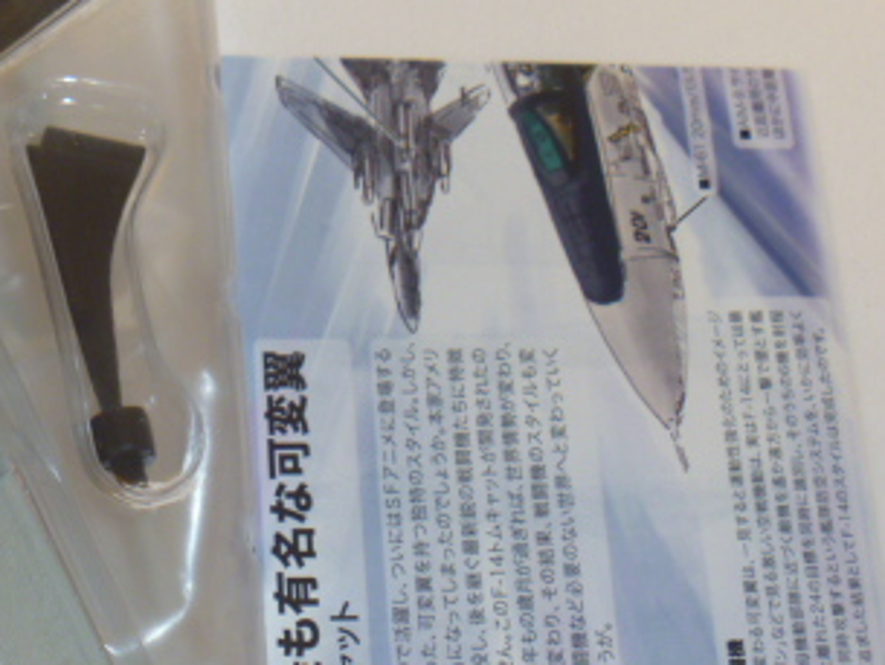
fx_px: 2200
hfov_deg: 22.0
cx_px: 38
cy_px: 424
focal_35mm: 86
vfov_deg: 17.2
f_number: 3.6
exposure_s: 1/30
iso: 125
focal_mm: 7.2
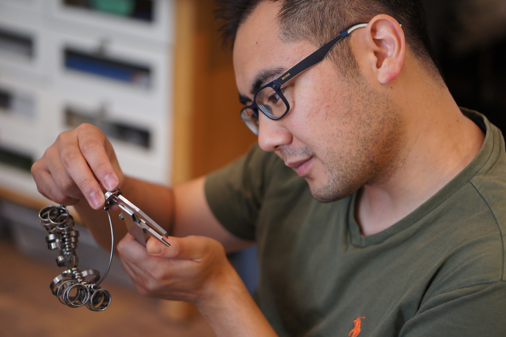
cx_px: 253
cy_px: 168
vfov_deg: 18.2
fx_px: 1054
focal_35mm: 75
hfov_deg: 27.0
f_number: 1.8
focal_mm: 50
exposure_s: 1/160
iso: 800
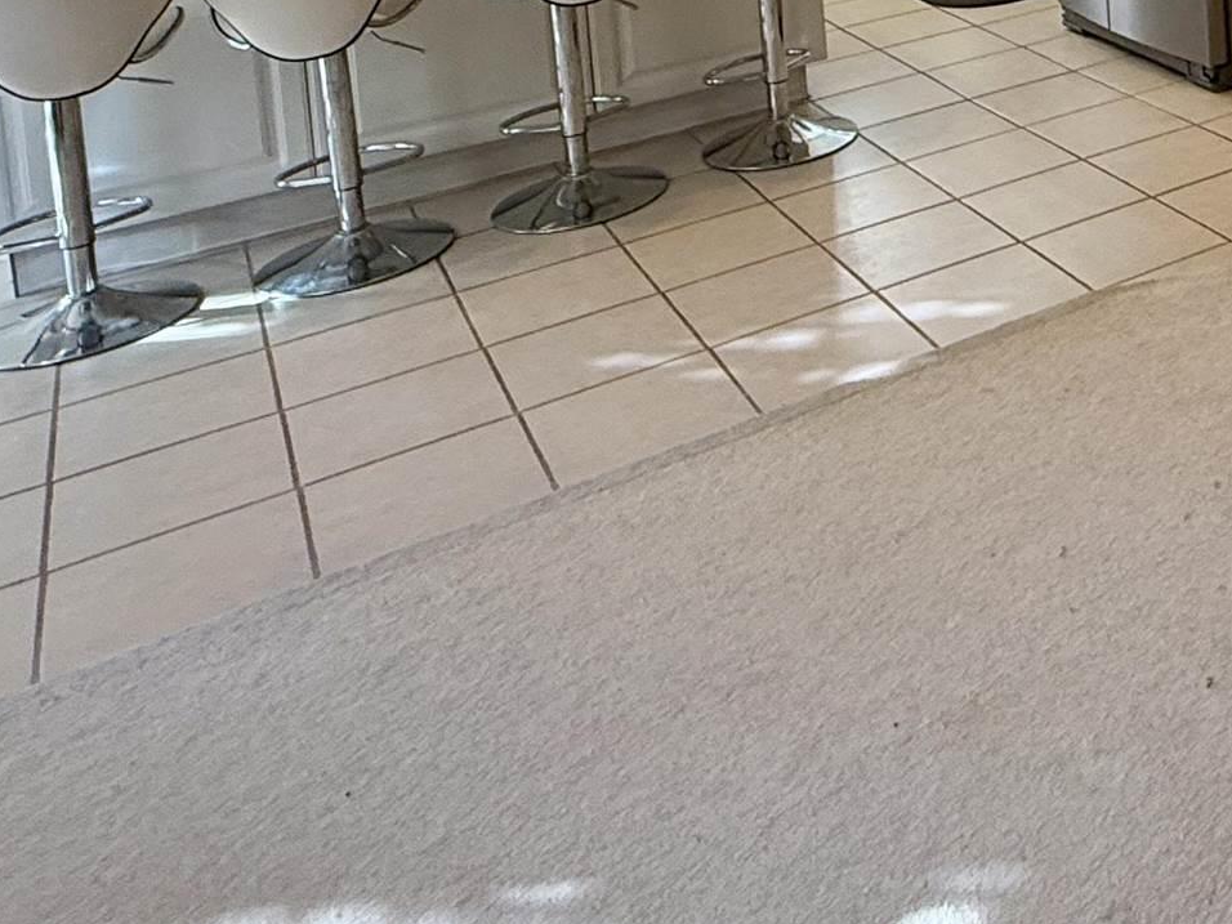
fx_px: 1602
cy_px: -320
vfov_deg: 26.5
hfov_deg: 35.8
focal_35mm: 45
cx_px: 1354
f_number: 2.2
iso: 160
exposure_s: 1/120
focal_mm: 2.22
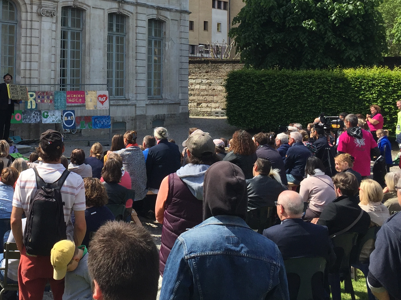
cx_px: 82
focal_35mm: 57
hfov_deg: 32.9
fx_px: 660
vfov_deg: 25.1
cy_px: 53
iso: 32
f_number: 2.2
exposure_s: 1/1276
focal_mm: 4.15
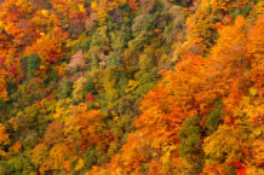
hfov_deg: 24.1
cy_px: 28
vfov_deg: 16.3
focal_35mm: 83
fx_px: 608
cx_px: 213
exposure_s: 1/160
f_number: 9
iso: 250
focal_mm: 15
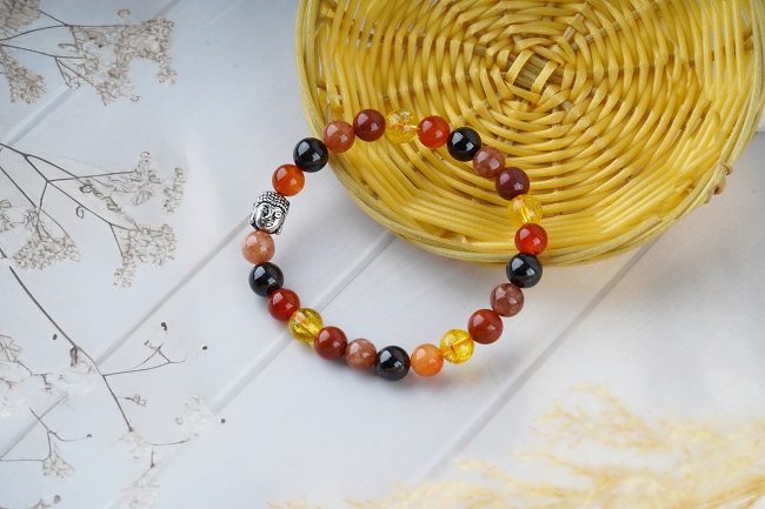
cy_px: 254
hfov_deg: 22.6
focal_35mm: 90
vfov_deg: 15.2
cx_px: 382
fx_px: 1912
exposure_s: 1/160
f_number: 14
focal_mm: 90
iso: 100
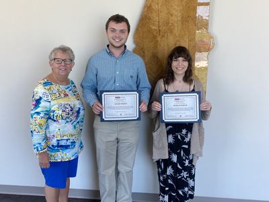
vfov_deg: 53.1
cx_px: 134
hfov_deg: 67.3
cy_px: 101
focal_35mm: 26
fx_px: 202
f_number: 1.8
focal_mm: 4.25
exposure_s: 1/120
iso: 50
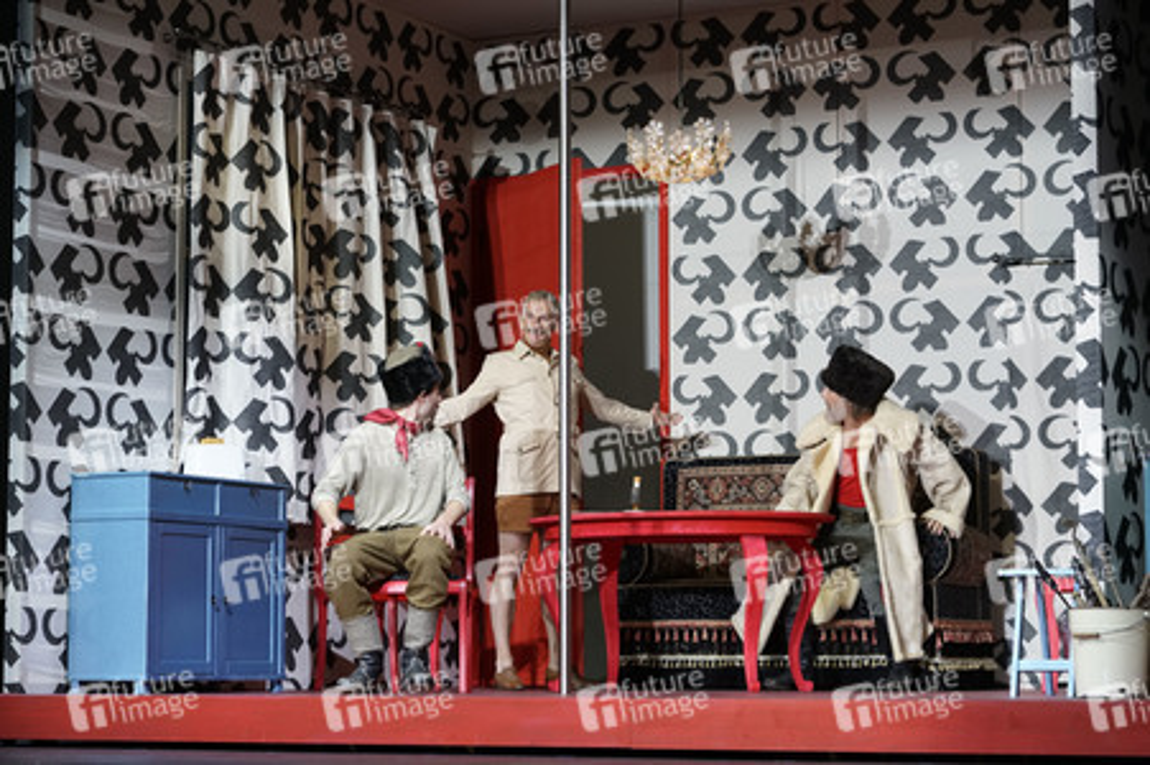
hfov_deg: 23.9
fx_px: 2713
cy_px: 382
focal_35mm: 85
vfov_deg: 16.0
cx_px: 575
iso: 1600
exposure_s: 1/250
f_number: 5
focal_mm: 85
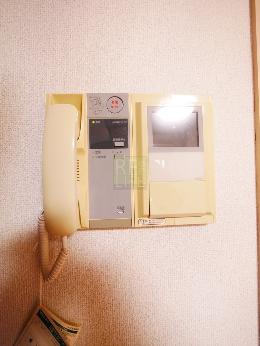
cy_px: 173
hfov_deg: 85.7
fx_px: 140
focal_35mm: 14
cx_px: 130
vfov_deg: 102.1
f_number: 4
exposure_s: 1/60
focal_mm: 7
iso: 2500
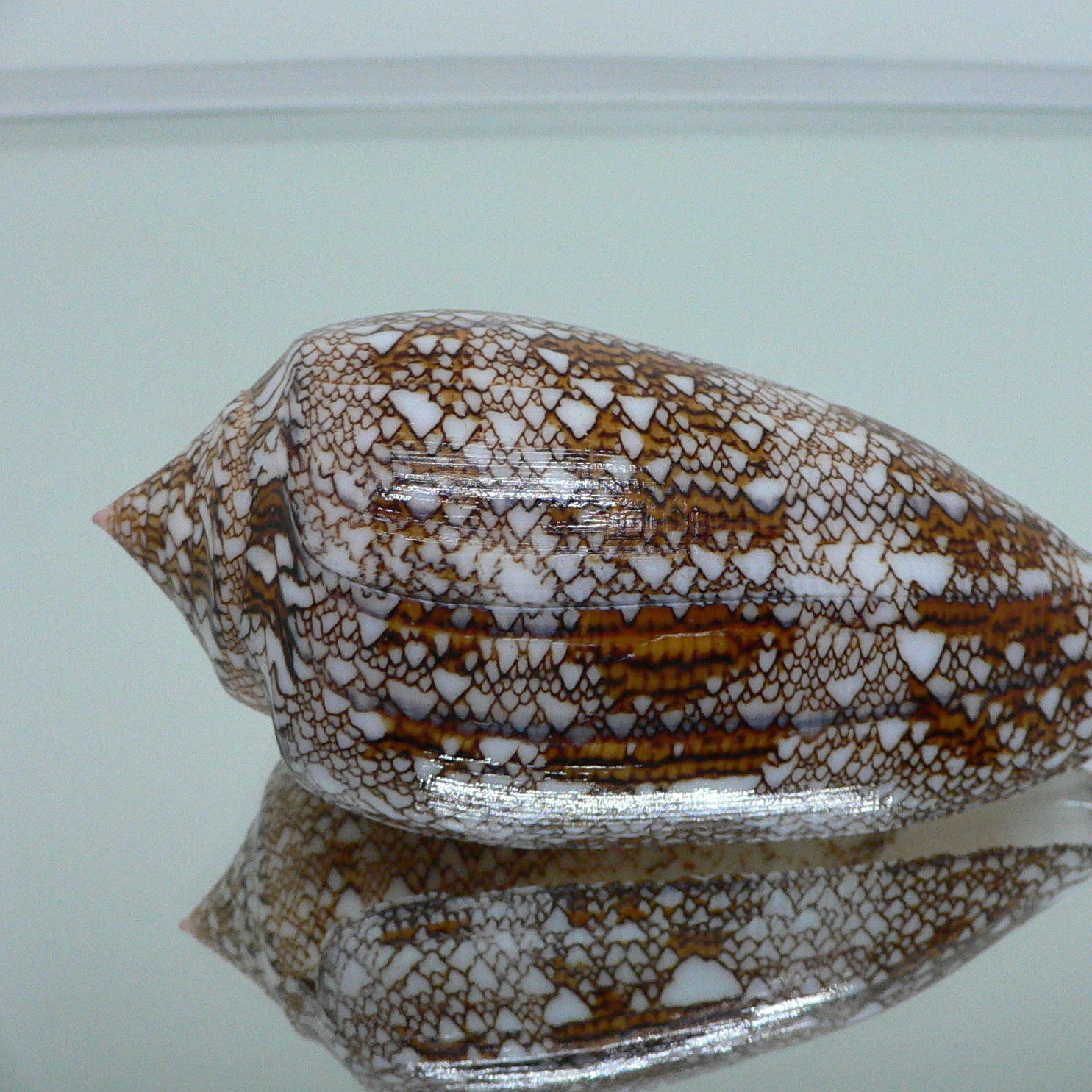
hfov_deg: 39.9
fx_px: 1499
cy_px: 555
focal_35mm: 42
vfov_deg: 40.0
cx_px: 622
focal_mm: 4.6
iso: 200
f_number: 2.8
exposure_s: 1/50
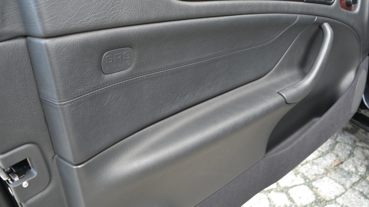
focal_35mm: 33
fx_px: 323
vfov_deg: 35.6
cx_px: 196
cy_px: 91
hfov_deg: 59.4
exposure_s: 1/60
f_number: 4
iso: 500
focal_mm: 18
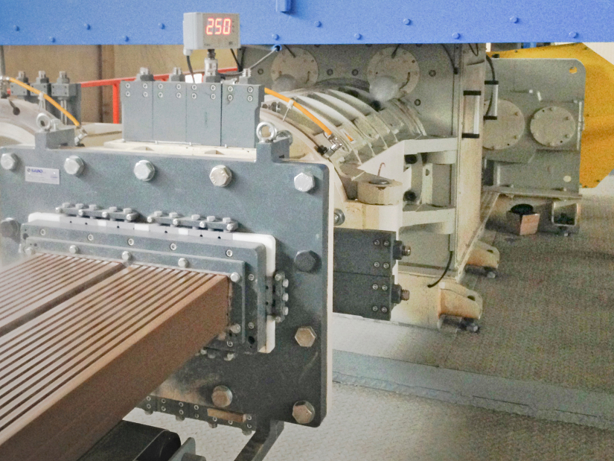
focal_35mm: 48
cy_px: 136
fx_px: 852
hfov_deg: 39.0
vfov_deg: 29.9
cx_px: 188
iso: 250
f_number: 2.4
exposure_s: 1/20
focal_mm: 4.12
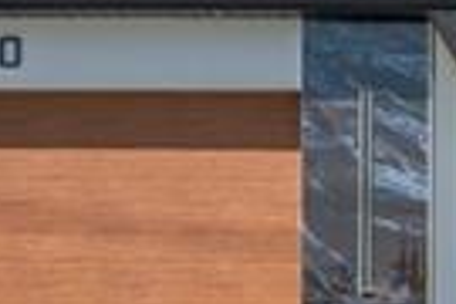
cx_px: 567
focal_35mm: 228
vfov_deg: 6.0
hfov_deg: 8.9
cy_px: 287
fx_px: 2888
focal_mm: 20
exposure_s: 1/500
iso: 100
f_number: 8
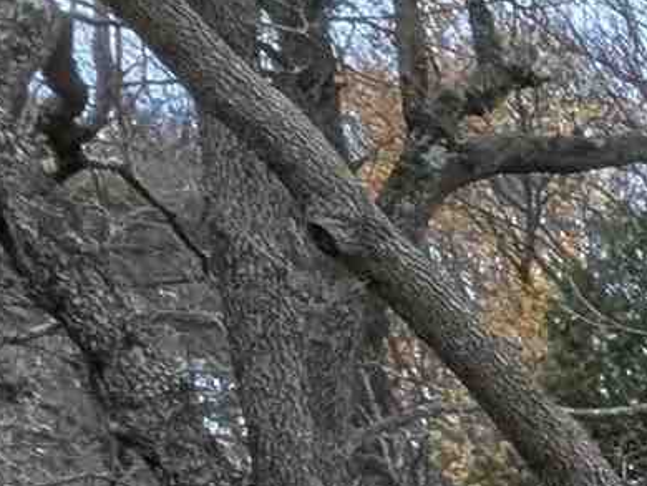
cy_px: 1213
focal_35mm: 126
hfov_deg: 10.1
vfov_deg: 10.1
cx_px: 2087
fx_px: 2356
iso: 35
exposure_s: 1/386
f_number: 2.2
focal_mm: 2.22
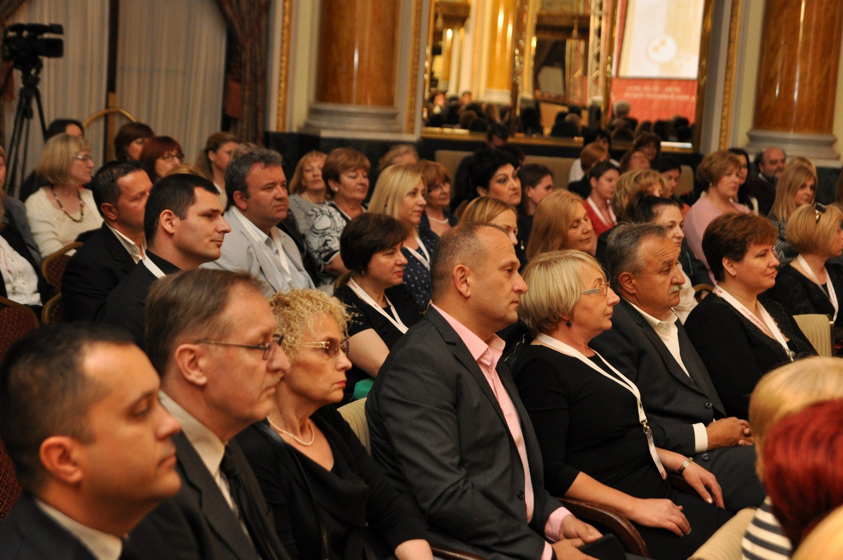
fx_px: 1894
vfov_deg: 16.8
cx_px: 452
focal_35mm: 81
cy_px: 282
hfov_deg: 25.1
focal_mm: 50
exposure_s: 1/60
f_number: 4
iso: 800
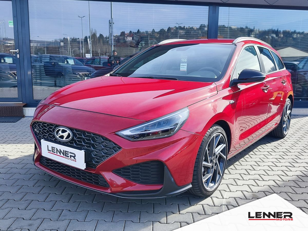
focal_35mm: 23
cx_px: 154
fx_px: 205
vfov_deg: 58.9
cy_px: 116
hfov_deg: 73.9
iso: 50
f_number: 1.69
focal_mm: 7.01
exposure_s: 1/455
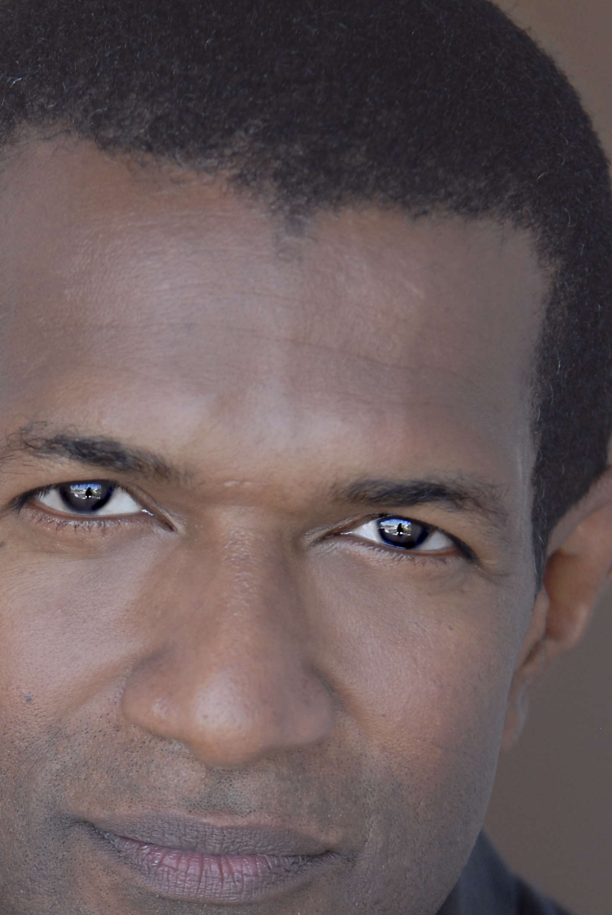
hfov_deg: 3.8
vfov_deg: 5.6
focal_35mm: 367
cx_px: 105
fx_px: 9327
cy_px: 776
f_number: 4
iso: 400
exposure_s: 1/125
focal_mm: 135
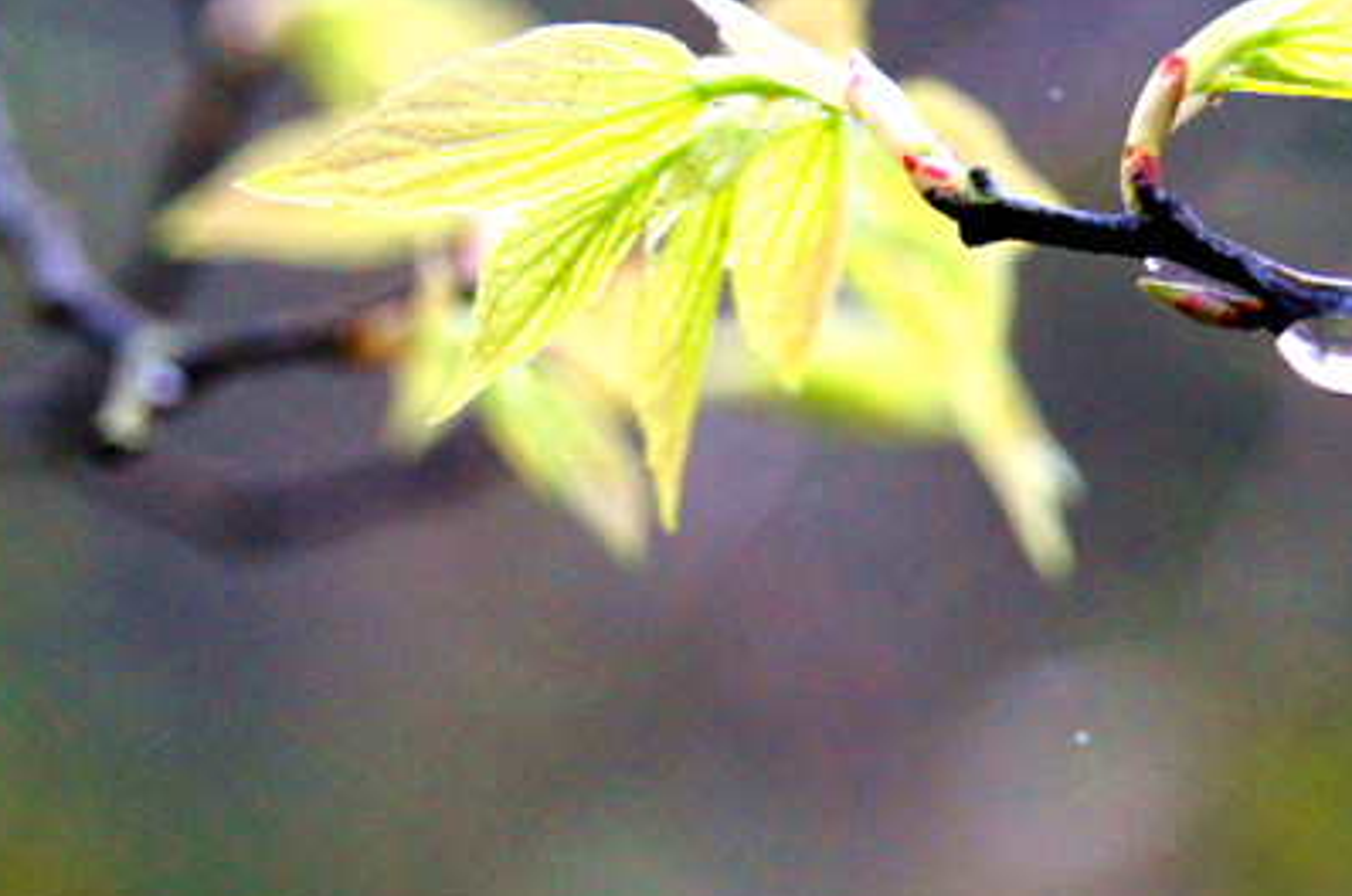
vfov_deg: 6.6
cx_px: 1270
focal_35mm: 207
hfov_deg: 9.9
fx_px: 7771
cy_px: 414
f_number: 5.6
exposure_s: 1/160
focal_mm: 55
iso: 1600
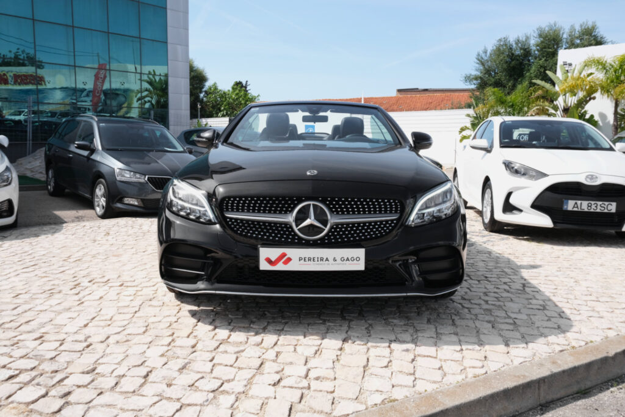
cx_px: 312
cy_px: 208
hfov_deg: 63.7
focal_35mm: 29
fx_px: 504
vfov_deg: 45.0
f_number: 10
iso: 160
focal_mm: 19.2
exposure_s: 1/125
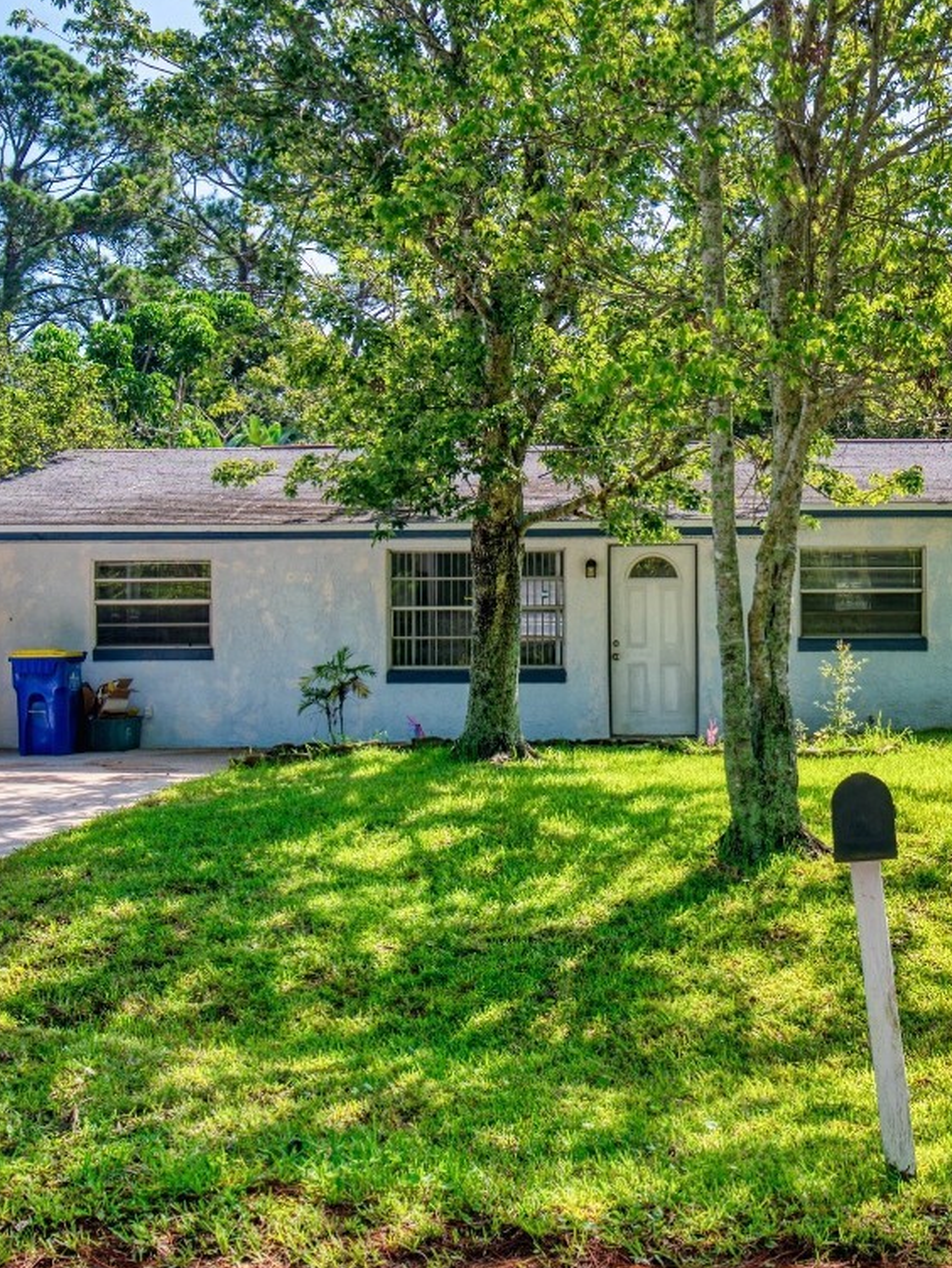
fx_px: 1795
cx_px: 717
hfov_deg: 29.2
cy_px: 623
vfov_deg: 38.9
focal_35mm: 49
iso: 200
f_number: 8
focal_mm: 18
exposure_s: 1/125
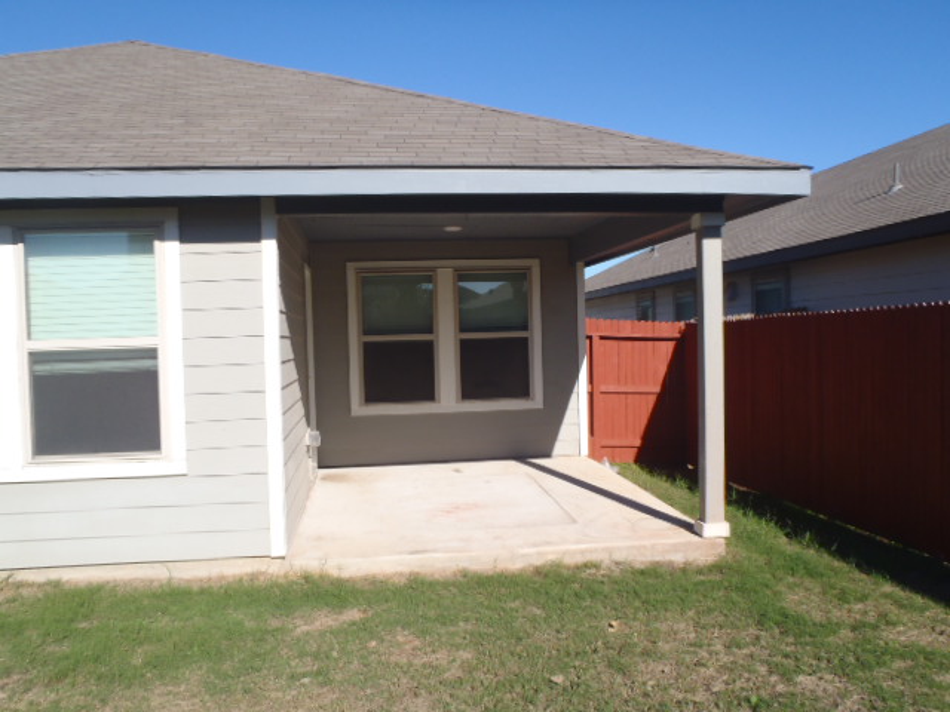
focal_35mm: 28
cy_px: 356
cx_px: 475
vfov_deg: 49.7
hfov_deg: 63.4
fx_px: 768
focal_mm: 5
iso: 80
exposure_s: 1/640
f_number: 3.9
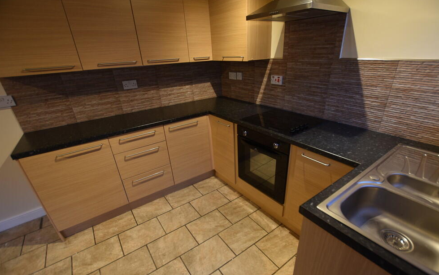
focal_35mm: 16
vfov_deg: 71.1
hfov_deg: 97.8
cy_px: 151
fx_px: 191
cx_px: 227
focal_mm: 10
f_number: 3.5
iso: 100
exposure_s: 1/15
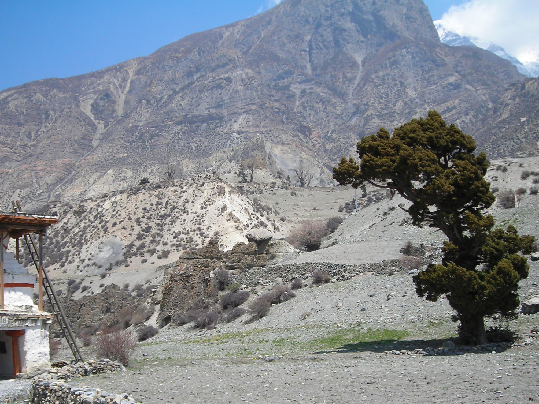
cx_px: 236
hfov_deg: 38.8
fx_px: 763
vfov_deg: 29.6
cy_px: 253
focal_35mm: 49
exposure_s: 1/144
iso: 50
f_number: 6.4
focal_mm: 6.3
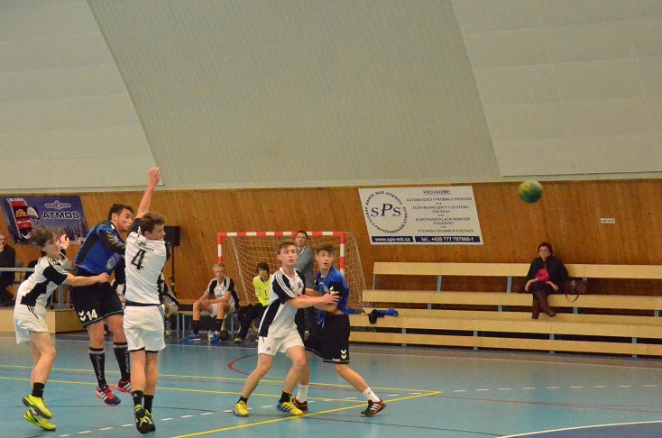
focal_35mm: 86
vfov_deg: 15.8
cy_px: 242
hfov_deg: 23.6
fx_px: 1575
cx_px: 206
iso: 6400
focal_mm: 35
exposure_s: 1/800
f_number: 4.5
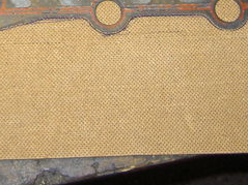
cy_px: -39
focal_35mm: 91
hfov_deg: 21.2
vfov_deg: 15.6
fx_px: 652
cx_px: 40
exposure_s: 1/60
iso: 100
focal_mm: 5.6
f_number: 2.8
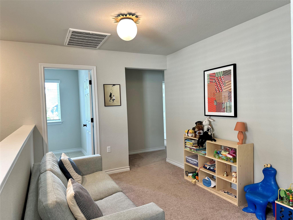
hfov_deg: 71.6
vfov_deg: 56.8
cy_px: 110
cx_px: 146
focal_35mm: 24
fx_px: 203
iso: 200
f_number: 1.78
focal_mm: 6.86
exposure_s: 1/120
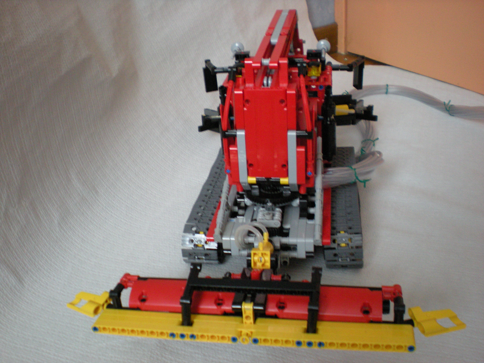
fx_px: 531
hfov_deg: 49.0
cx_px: 242
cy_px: 182
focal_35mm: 38
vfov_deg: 37.7
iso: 329
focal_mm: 6.3
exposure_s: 1/8
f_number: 3.1
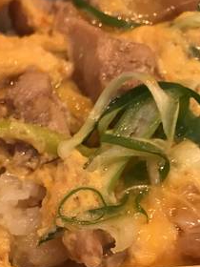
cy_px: 256
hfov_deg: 21.6
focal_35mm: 64
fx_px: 493
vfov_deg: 28.7
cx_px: -28
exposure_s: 1/30
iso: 40
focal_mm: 3.99
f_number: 1.8
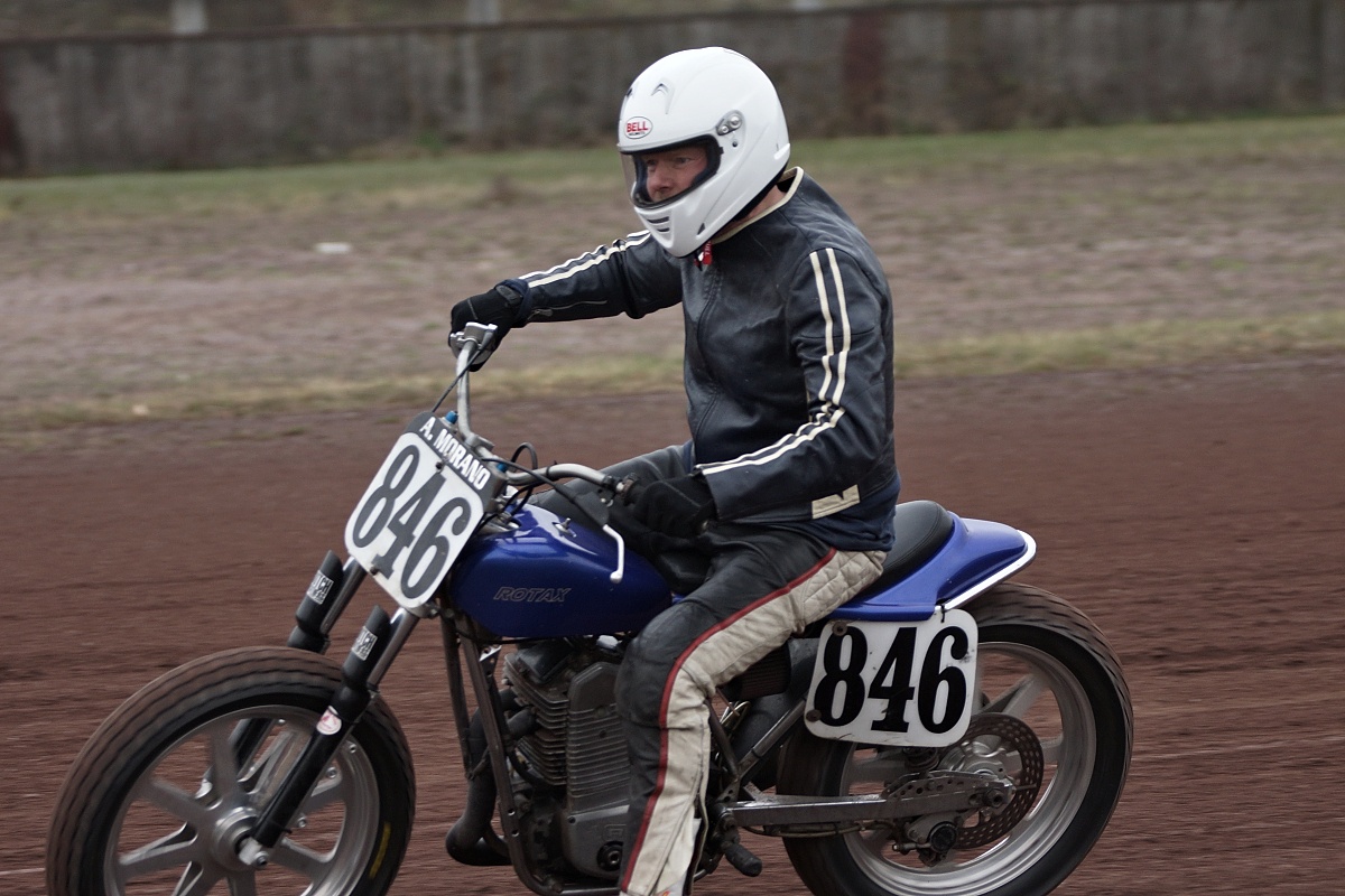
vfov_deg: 6.1
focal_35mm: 225
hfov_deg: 9.1
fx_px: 8406
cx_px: 672
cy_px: 448
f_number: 5
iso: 400
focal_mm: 150
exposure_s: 1/640
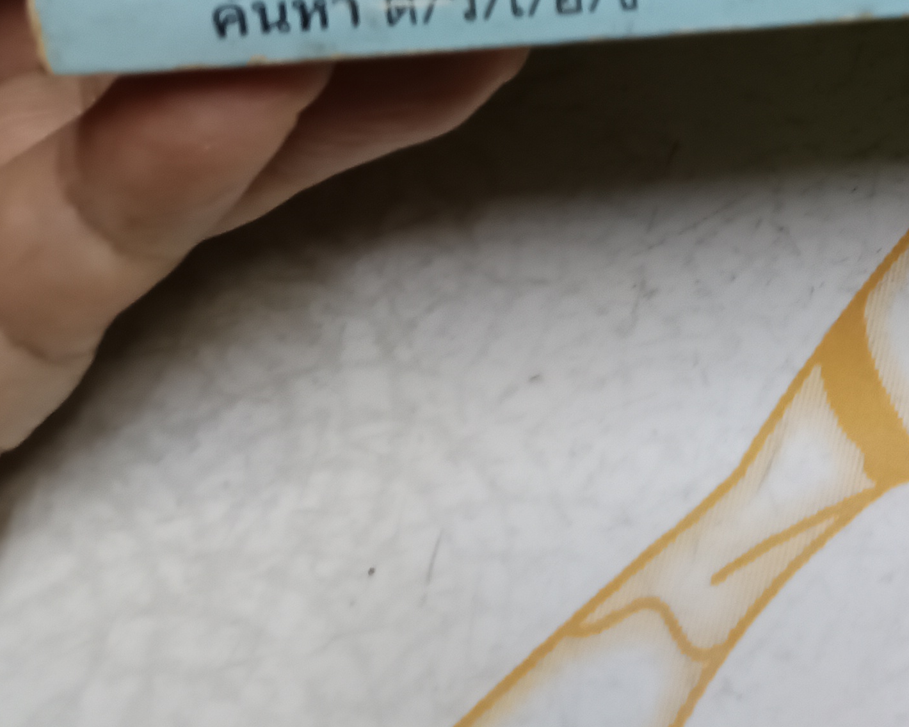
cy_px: -164
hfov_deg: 25.6
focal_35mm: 66
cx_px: 1099
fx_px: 1776
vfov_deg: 21.4
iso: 1151
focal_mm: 5.31
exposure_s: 1/33.3
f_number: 1.7
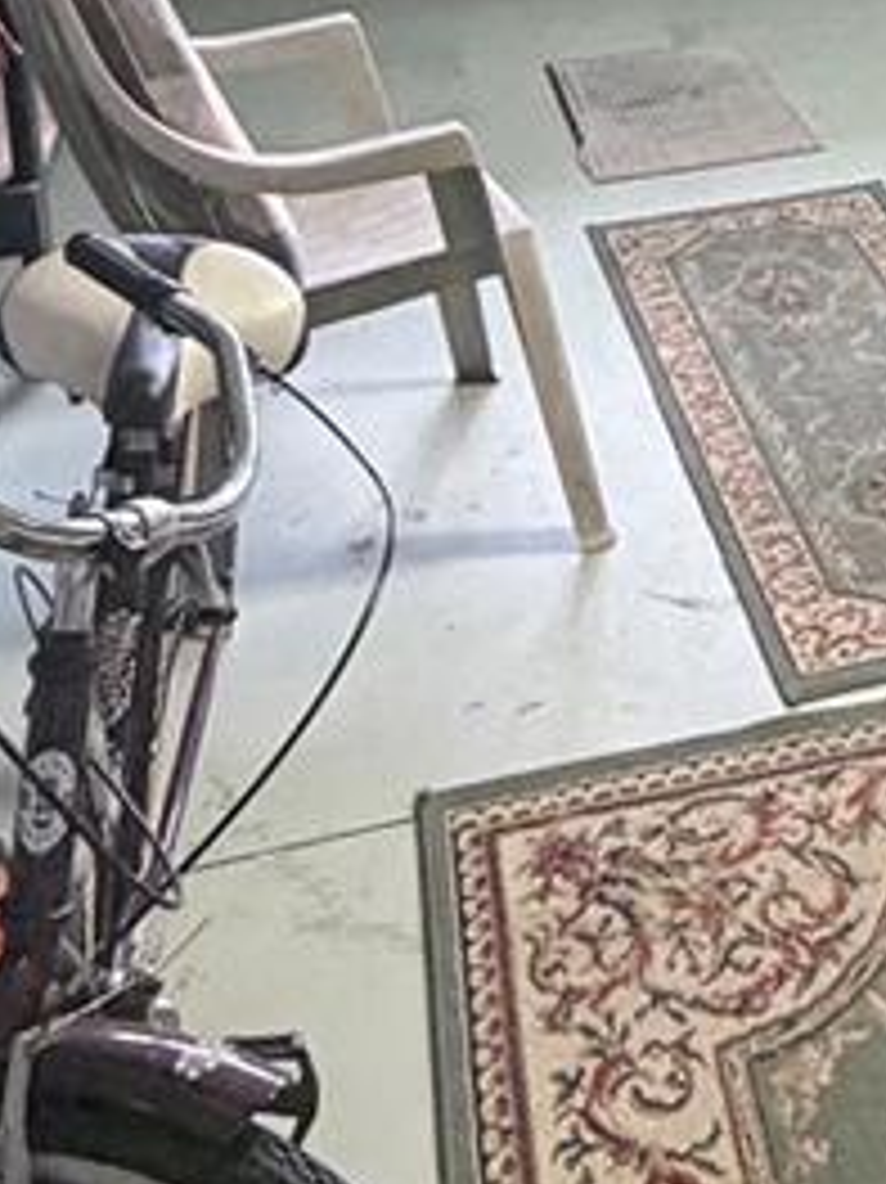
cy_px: -270
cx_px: 931
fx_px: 2186
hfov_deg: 21.9
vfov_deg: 26.6
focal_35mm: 64
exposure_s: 1/60
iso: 400
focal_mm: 2.22
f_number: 2.2
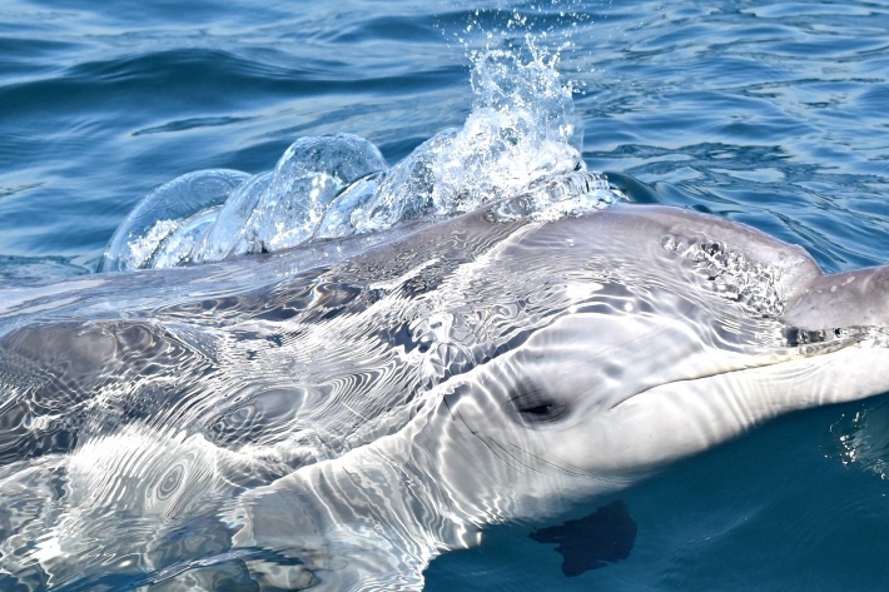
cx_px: 386
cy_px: 399
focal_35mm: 317
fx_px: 7826
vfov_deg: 4.3
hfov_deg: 6.5
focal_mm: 150
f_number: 5.6
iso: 400
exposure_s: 1/1600
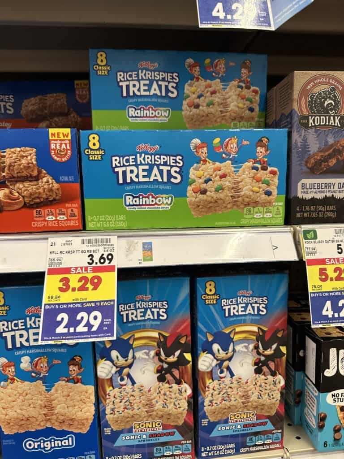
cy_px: 230
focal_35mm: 24
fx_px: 318
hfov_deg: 56.8
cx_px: 172
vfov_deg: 71.6
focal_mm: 6.86
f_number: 1.78
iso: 250
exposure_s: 1/72
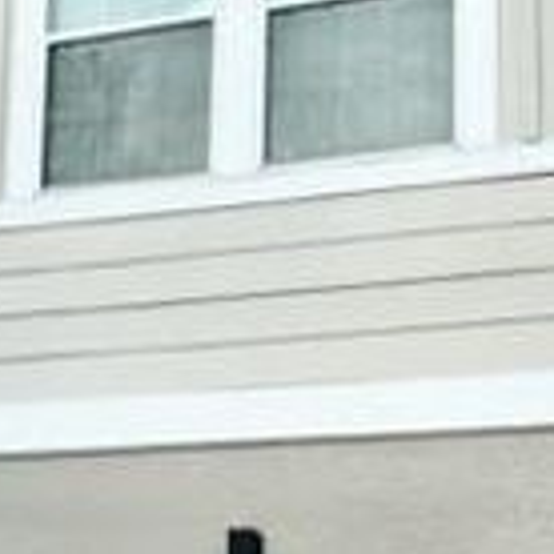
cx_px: -24
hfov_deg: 15.4
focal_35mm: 111
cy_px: 371
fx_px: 2010
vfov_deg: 15.7
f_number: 1.5
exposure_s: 1/2165
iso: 50
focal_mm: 5.7
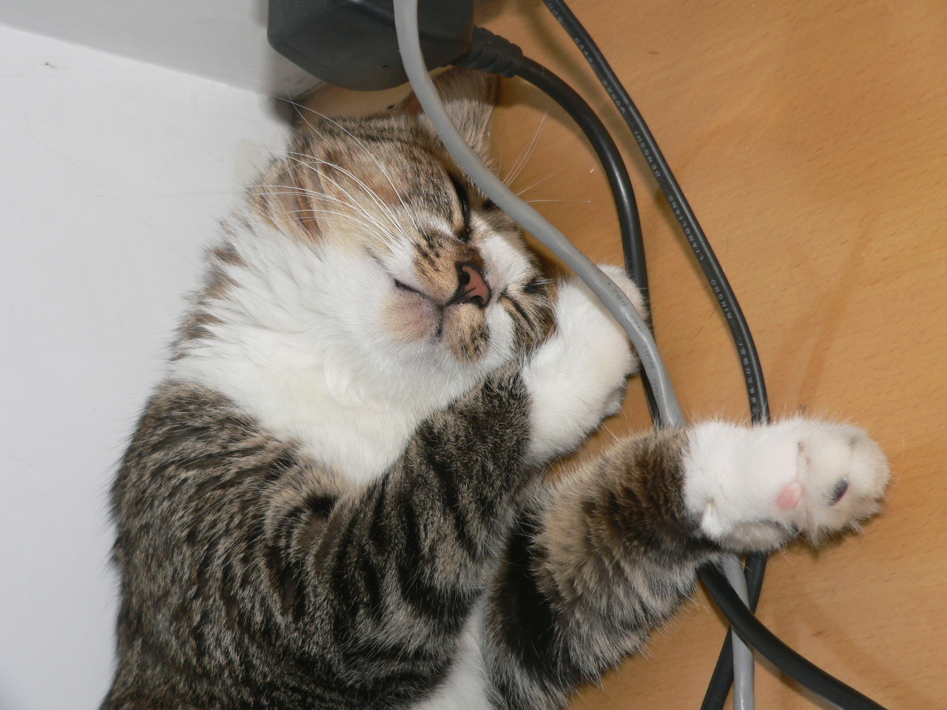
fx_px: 2380
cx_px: 474
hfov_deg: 22.5
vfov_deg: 17.0
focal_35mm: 87
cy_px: 355
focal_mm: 14.5
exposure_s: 1/60
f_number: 2.8
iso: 100
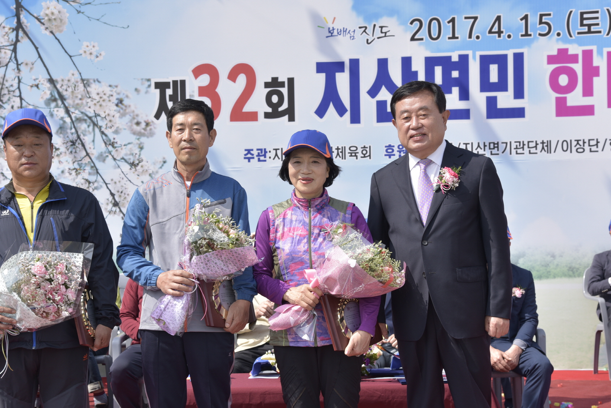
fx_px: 1036
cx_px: 258
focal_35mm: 61
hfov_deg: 32.8
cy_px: 232
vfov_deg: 22.3
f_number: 7.1
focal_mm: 50
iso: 100
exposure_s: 1/200
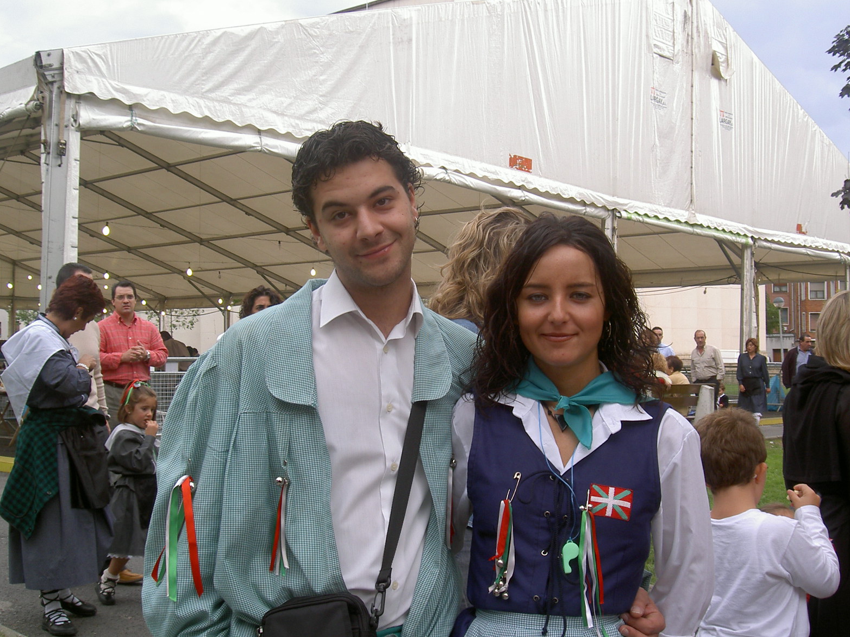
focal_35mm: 45
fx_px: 1105
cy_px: 315
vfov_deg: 32.2
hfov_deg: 42.1
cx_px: 430
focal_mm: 9
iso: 100
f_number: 4.9
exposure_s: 1/132
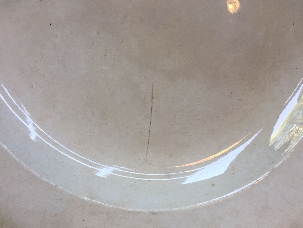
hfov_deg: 61.7
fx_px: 254
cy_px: 114
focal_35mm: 29
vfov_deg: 48.2
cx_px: 152
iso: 40
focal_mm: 4.15
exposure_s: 1/33
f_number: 2.2
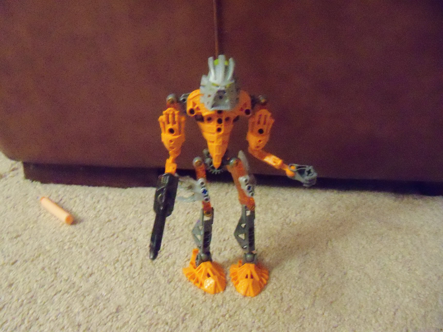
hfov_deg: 52.6
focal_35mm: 35
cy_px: 166
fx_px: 448
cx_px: 222
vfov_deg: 40.7
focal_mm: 6.2
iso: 1600
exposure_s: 1/8
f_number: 3.5
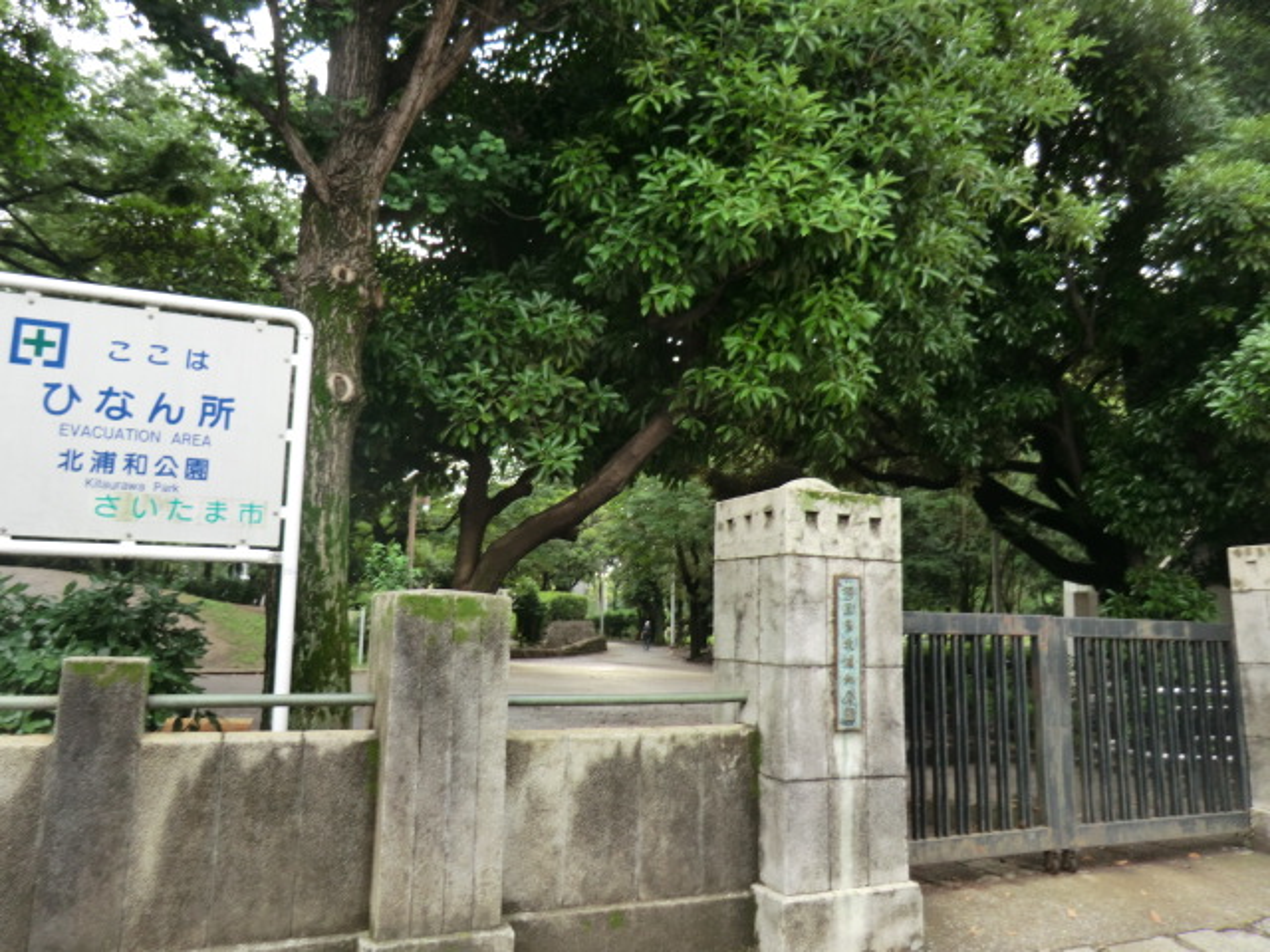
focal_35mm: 24
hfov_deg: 71.6
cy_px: 476
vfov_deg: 56.8
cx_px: 635
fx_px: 881
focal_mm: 4.3
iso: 80
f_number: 3.2
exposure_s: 1/60
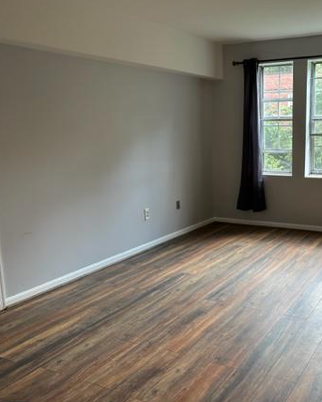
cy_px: 202
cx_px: 257
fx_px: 416
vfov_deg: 51.5
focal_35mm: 35
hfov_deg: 40.5
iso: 64
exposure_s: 1/120
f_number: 1.78
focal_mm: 6.86
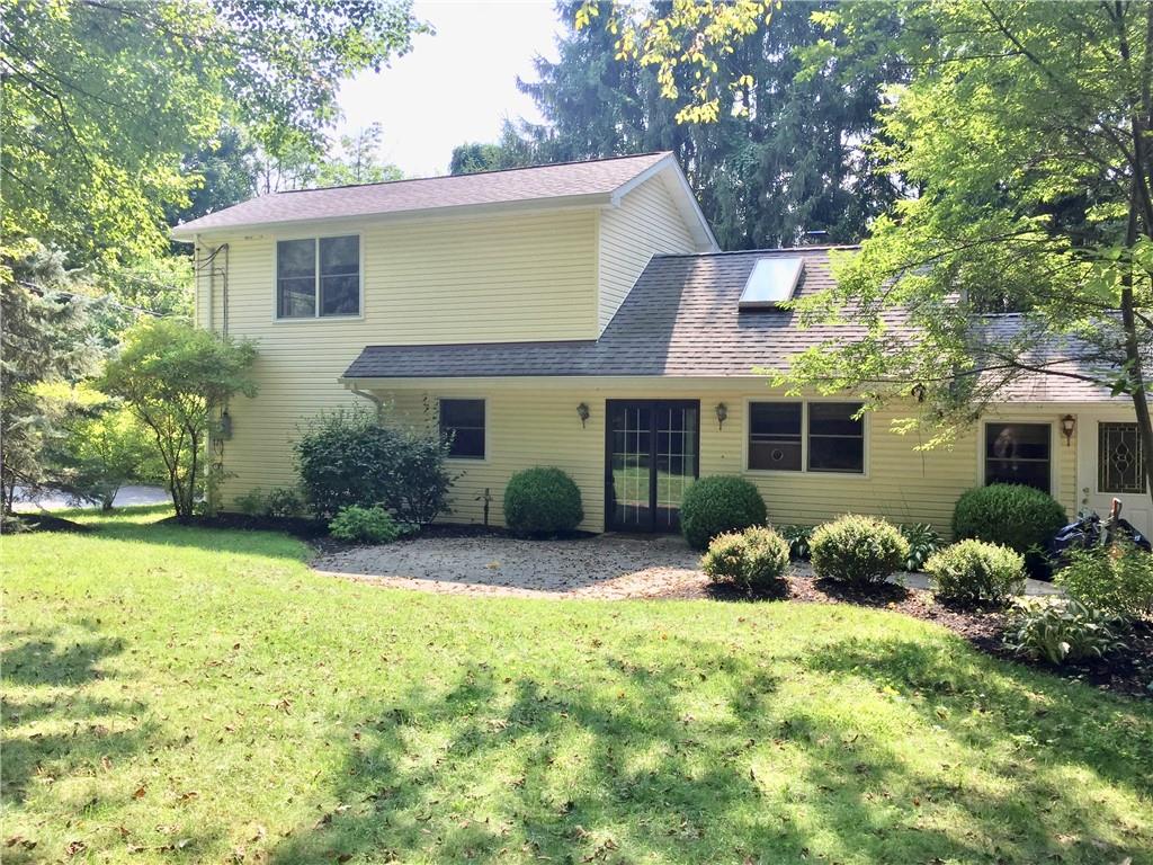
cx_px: 576
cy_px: 432
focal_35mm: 29
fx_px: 966
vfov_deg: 48.2
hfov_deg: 61.7
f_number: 2.2
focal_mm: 4.15
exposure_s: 1/488
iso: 32
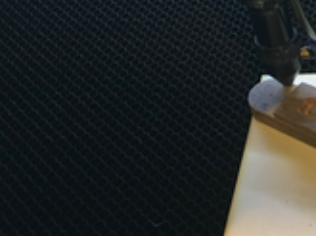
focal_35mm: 78
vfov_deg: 18.8
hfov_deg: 22.8
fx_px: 710
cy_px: 88
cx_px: 392
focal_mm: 4.15
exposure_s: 1/17
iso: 100
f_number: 2.2
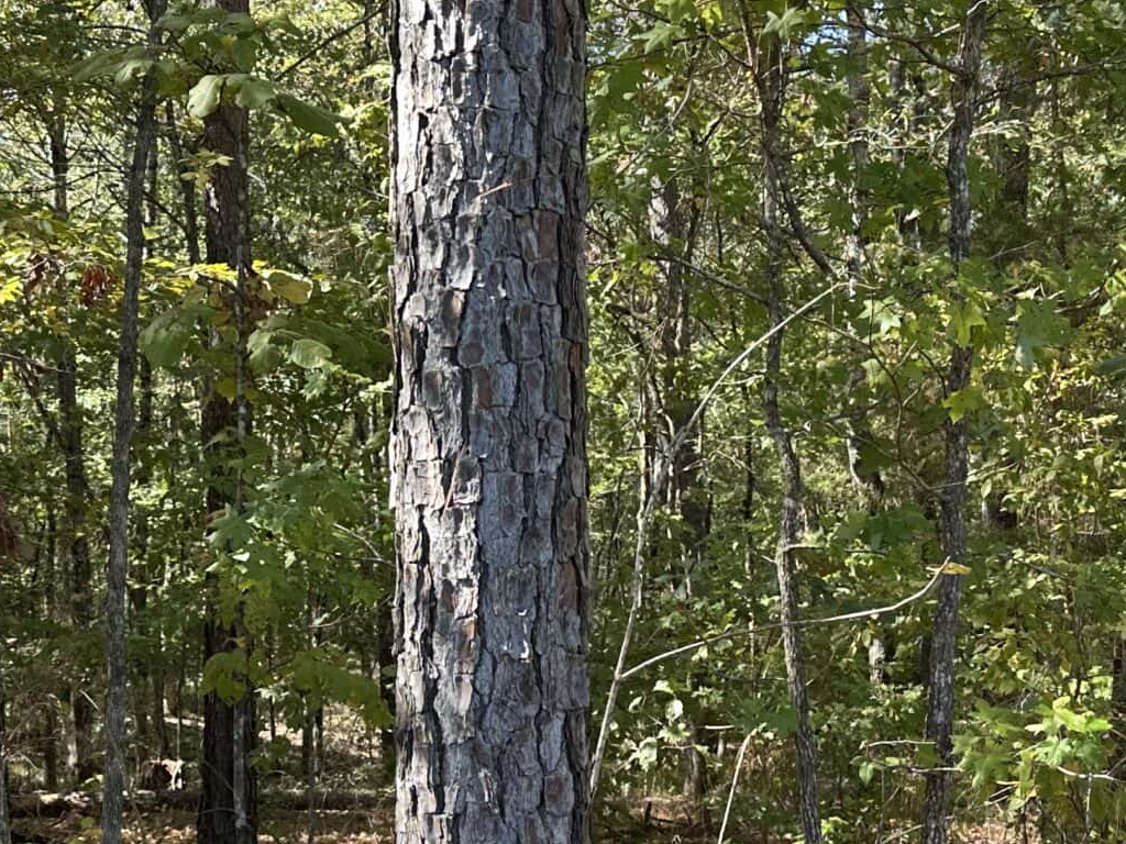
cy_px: 617
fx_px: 1952
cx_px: 620
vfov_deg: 24.2
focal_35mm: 60
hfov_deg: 32.2
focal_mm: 6.86
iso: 80
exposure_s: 1/263
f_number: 1.78
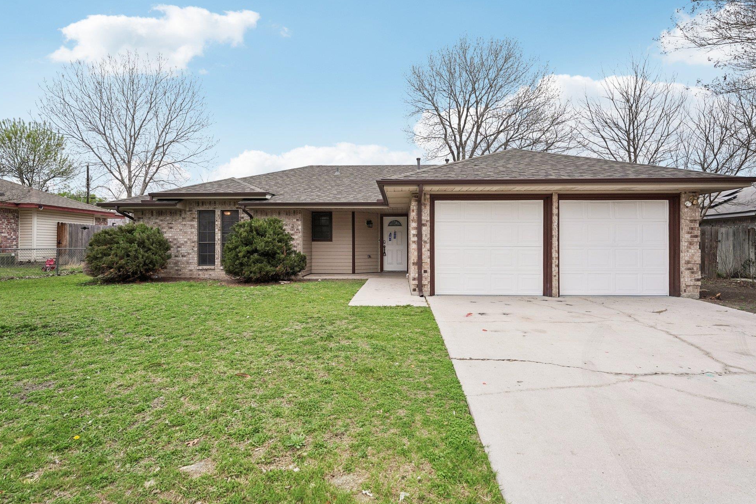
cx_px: 391
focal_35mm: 18
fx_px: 380
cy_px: 246
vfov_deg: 67.1
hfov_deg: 89.6
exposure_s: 1/320
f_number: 8
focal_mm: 17.1
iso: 400
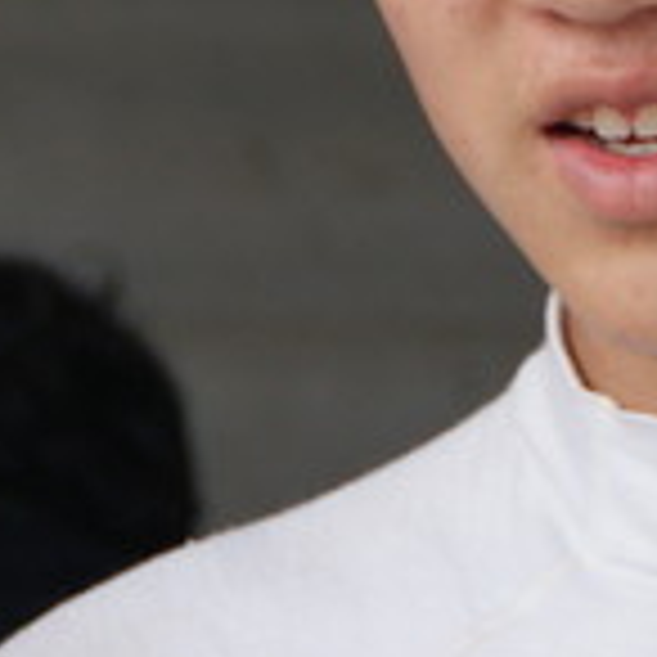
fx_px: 12154
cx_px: 518
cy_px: -292
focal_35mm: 566
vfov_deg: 3.1
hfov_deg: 3.1
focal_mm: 90
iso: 160
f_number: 5.6
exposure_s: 1/160
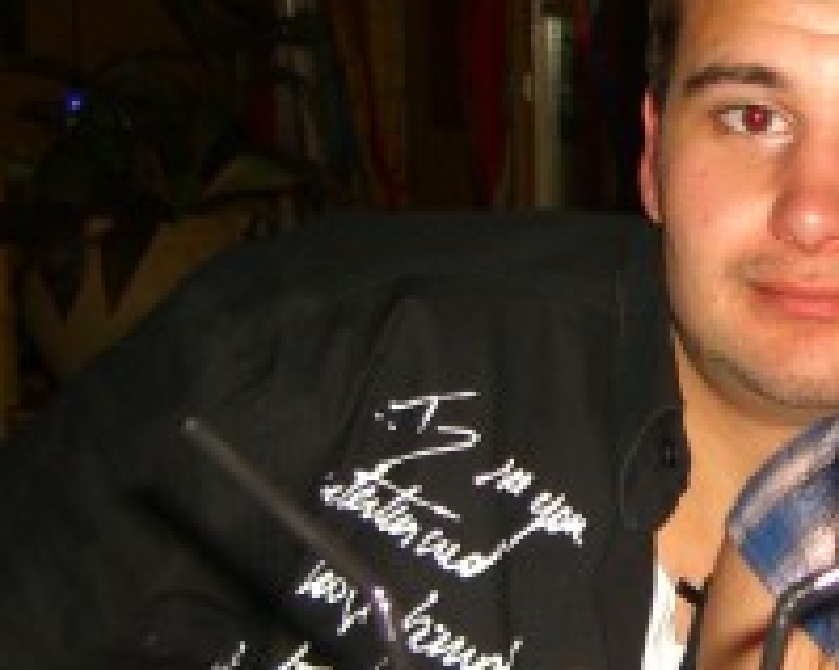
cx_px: 860
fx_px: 2780
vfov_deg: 13.7
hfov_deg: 16.8
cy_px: 409
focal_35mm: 112
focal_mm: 7.9
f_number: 2.8
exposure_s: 1/60
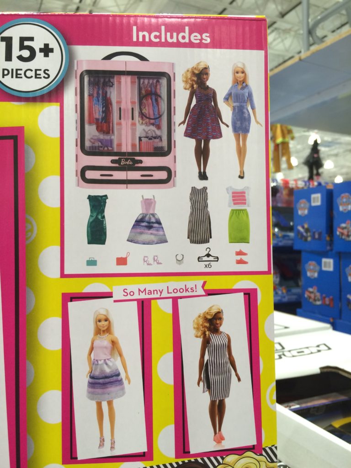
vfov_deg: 61.7
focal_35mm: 29
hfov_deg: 48.2
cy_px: 234
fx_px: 392
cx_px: 176
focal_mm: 4.15
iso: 100
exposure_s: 1/33
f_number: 2.2
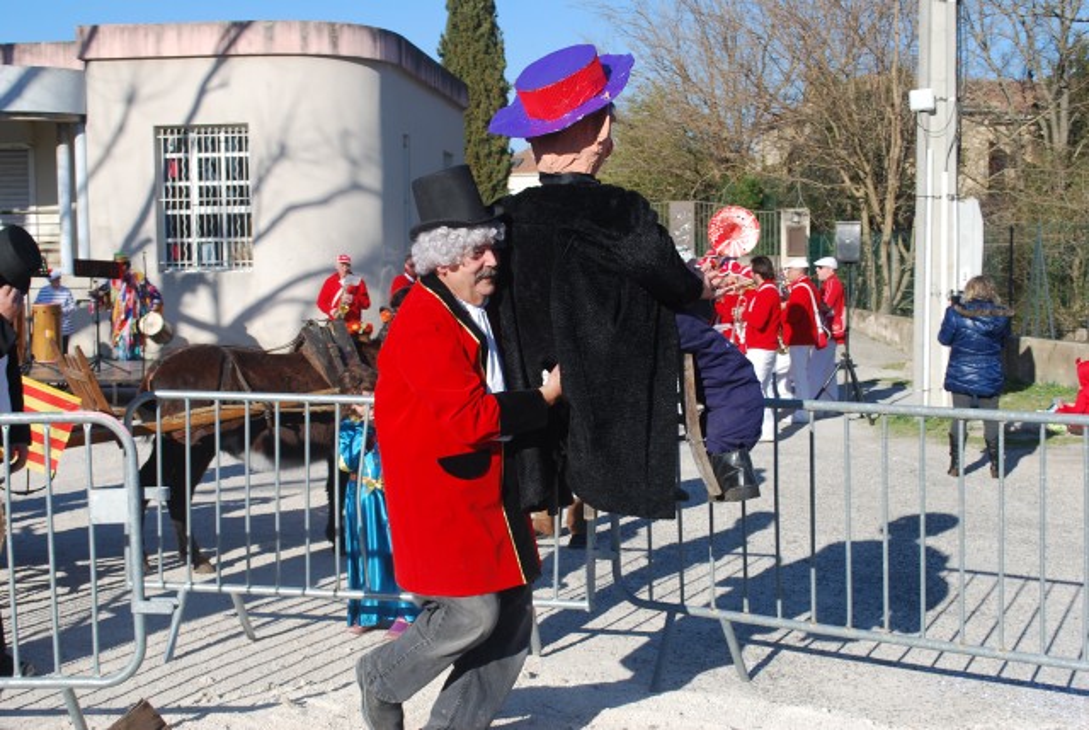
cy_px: 365
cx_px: 544
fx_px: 1454
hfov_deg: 41.1
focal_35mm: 48
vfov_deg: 28.2
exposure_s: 1/250
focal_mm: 32
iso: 100
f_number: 8
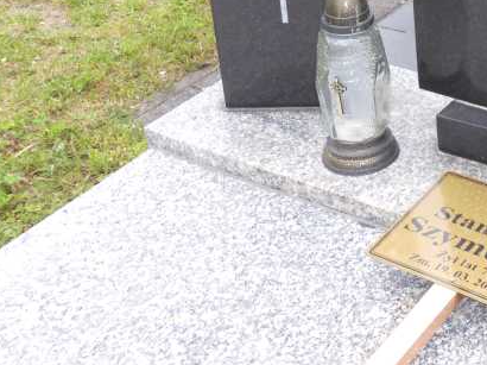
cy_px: -52
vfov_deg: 19.9
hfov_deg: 25.3
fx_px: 984
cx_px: 565
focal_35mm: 70
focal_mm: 4.9
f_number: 3.3
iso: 125
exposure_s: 1/60
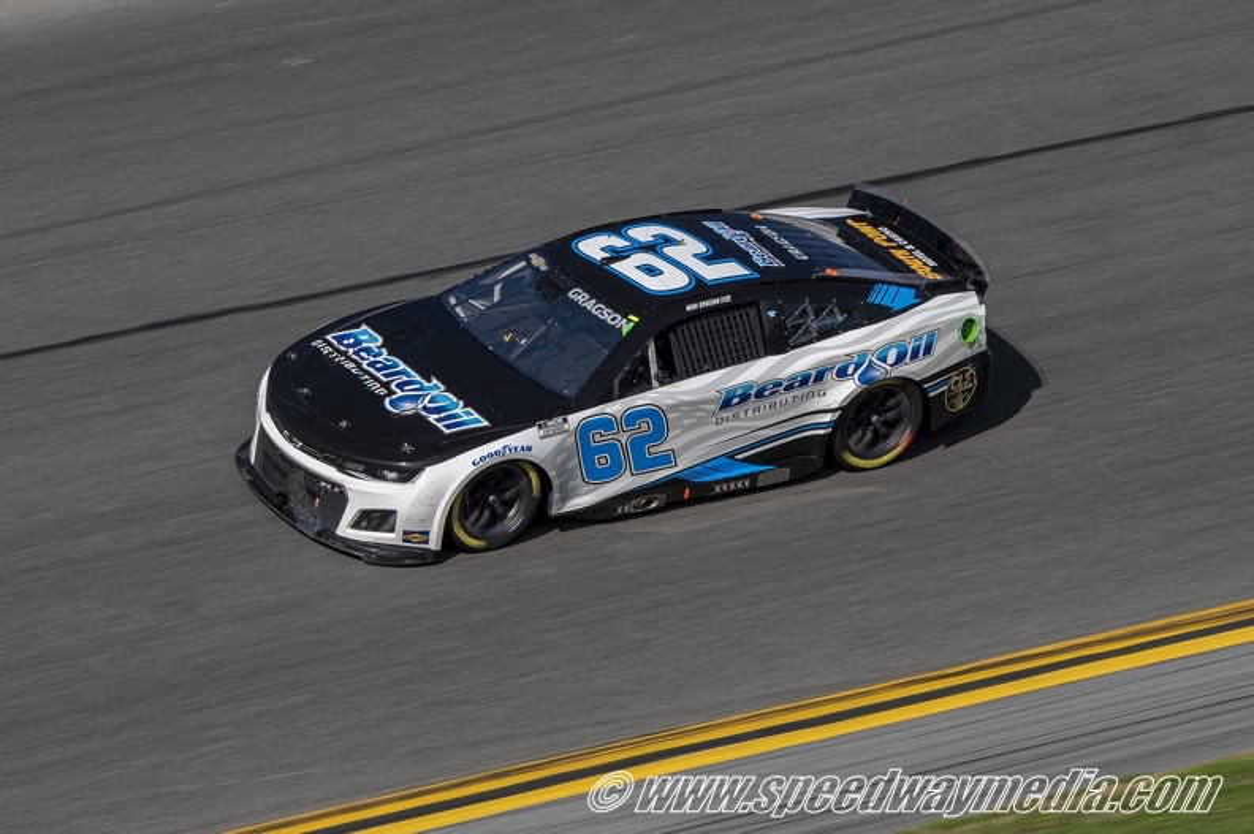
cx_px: 627
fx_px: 5570
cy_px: 417
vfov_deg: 8.6
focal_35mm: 160
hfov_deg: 12.8
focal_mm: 160
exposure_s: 1/320
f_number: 9
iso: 100
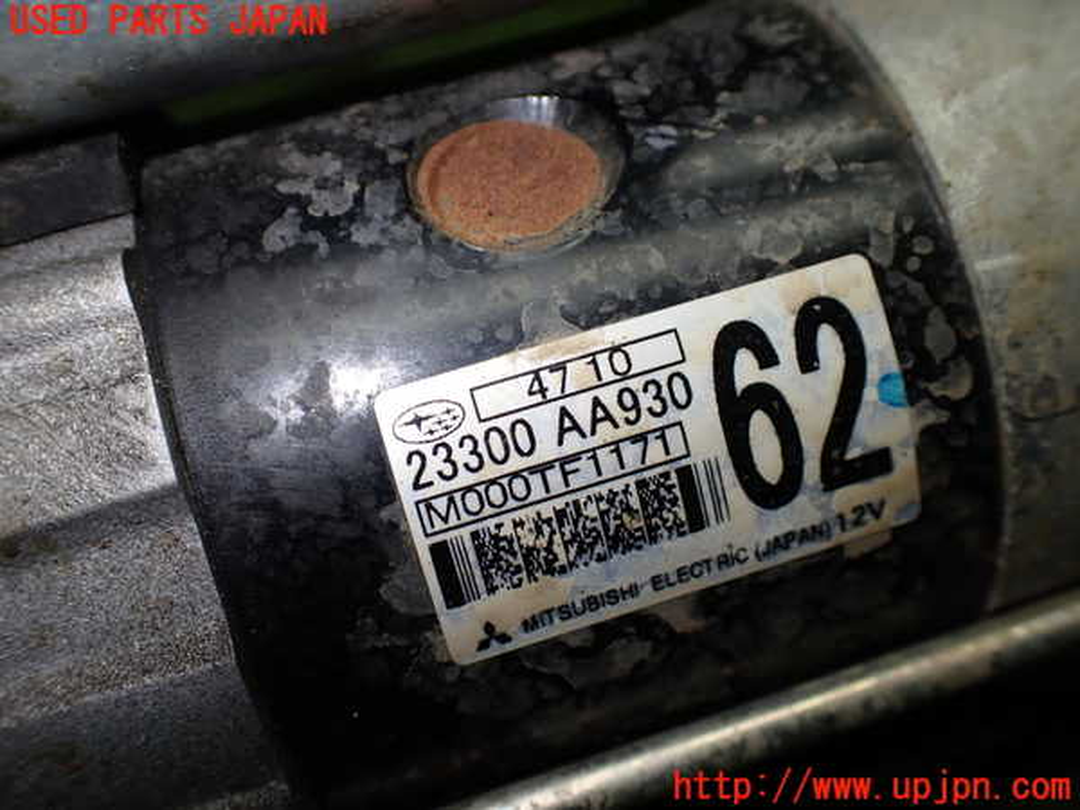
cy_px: 405
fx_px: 936
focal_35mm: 30
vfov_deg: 46.8
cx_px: 540
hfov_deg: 60.0
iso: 125
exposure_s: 1/125
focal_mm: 5.4
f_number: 2.3
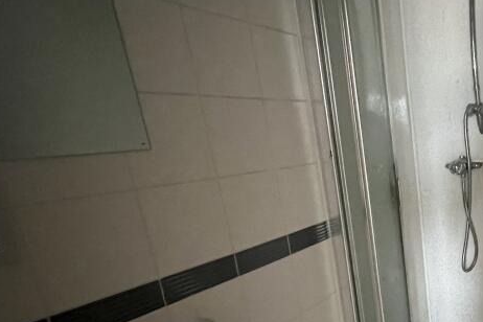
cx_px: 473
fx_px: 402
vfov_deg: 42.3
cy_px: 242
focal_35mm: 30
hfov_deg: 51.1
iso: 1000
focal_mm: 1.57
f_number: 1.8
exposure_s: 1/41
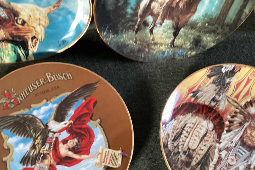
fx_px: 340
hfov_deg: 41.1
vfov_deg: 28.0
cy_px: 108
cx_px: 136
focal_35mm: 48
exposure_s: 1/40
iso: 320
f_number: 2.4
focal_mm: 3.3
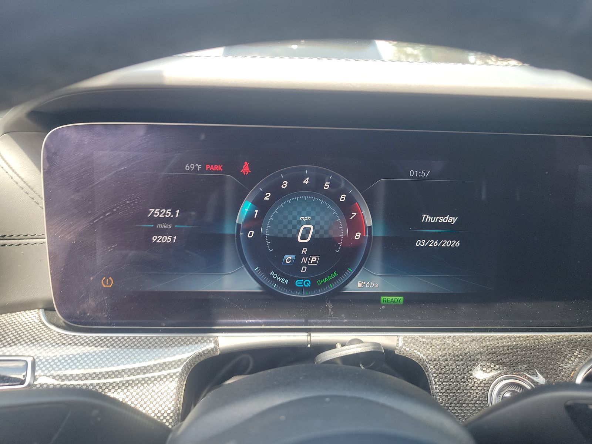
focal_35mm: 24
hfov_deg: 71.6
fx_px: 410
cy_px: 222
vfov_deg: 56.8
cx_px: 296
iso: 64
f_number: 1.8
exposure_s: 1/59
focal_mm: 6.7
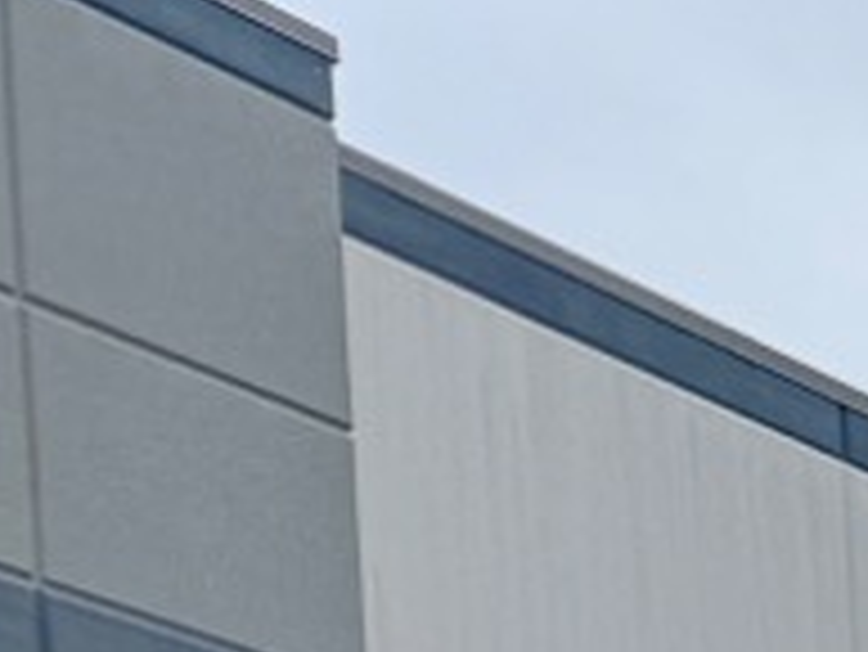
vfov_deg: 6.8
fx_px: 4491
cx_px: 2937
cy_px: 2406
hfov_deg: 8.4
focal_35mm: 179
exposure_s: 1/1524
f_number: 1.78
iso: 80
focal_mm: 6.76
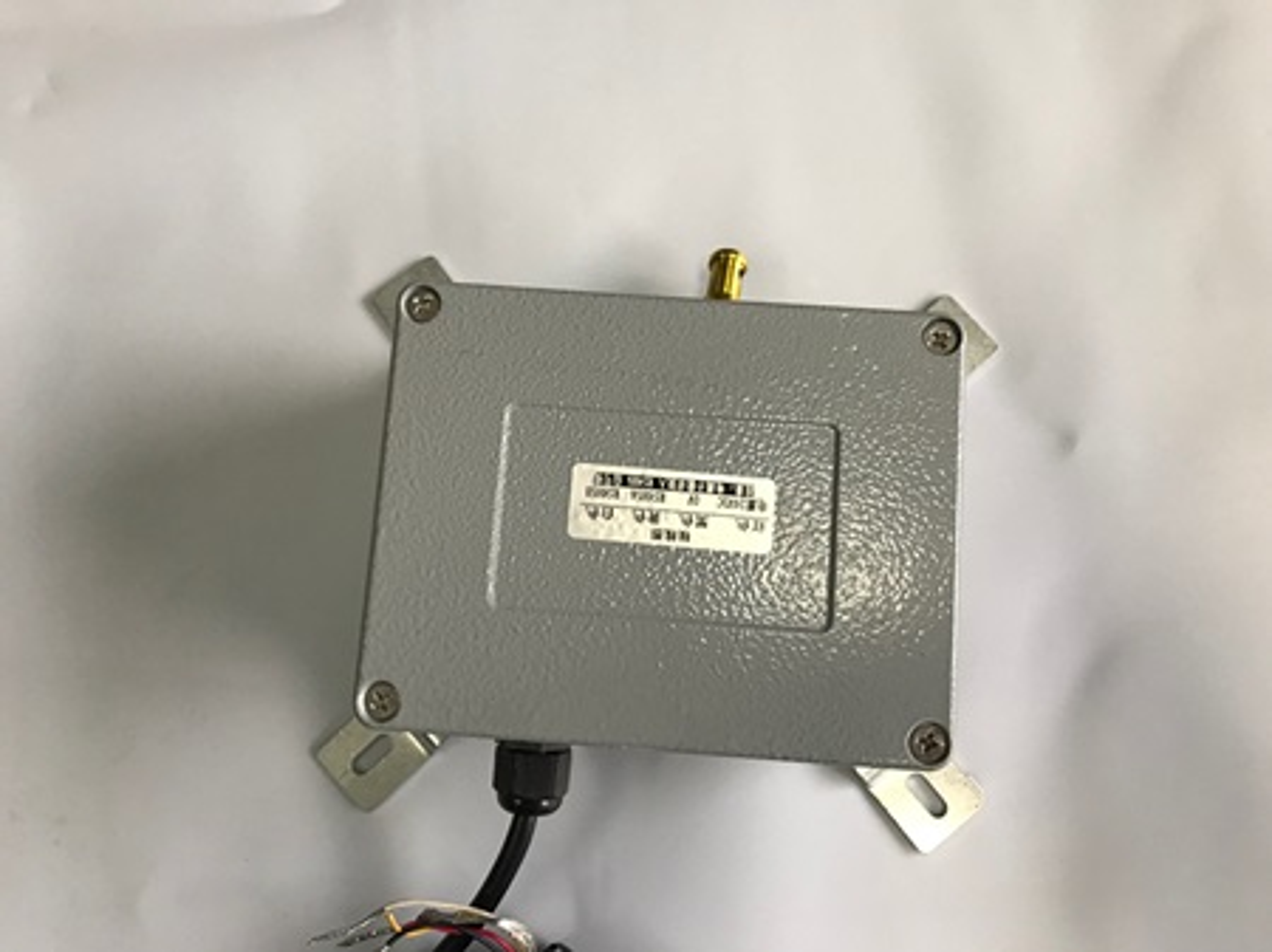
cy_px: 476
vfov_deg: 49.7
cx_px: 636
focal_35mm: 28
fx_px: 1028
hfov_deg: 63.5
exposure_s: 1/33
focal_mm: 3.99
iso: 25
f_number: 1.8
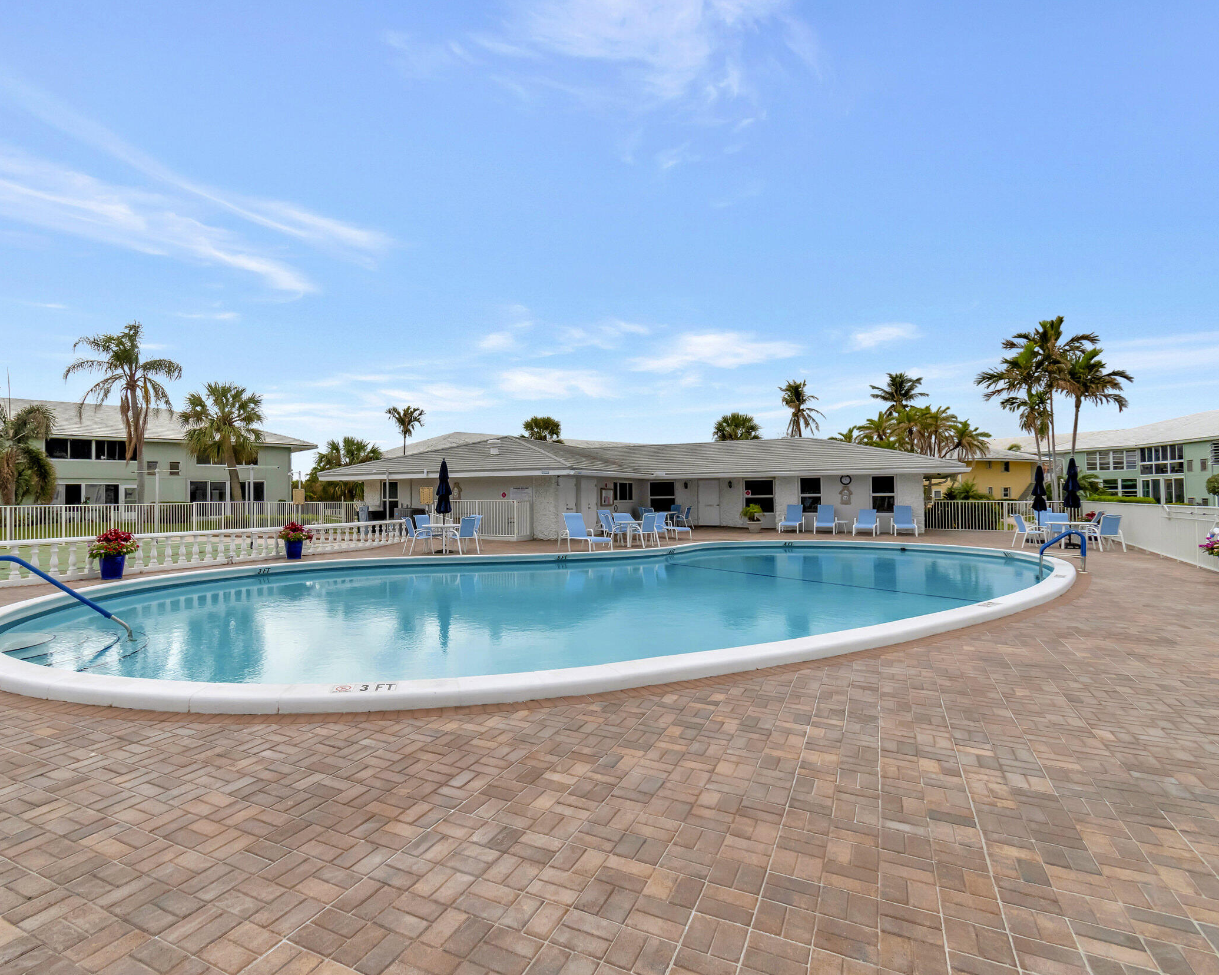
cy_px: 490
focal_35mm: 17
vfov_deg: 77.0
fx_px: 613
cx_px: 545
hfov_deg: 89.3
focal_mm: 10
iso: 500
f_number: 8
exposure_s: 1/4000
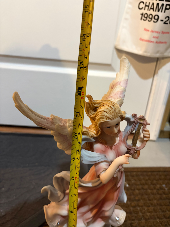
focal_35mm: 26
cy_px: 114
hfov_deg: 53.1
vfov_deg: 67.3
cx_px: 85
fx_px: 170
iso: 500
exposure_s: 1/30
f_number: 1.6
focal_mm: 5.96
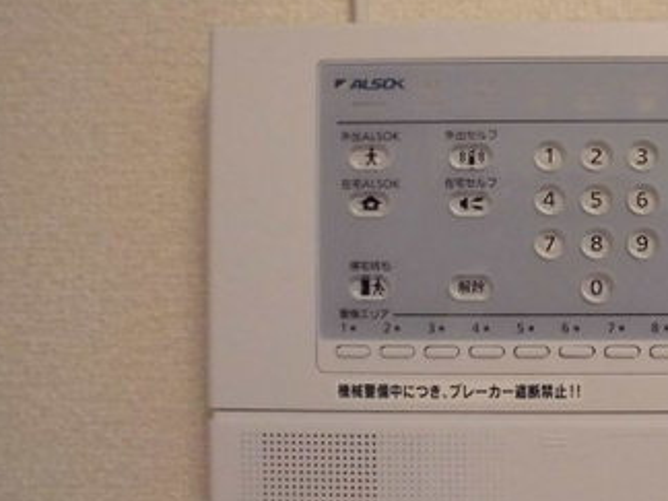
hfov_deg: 40.4
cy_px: 186
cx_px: 534
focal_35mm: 45
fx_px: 868
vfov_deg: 32.0
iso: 800
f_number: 3.5
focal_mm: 4.6
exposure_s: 1/60
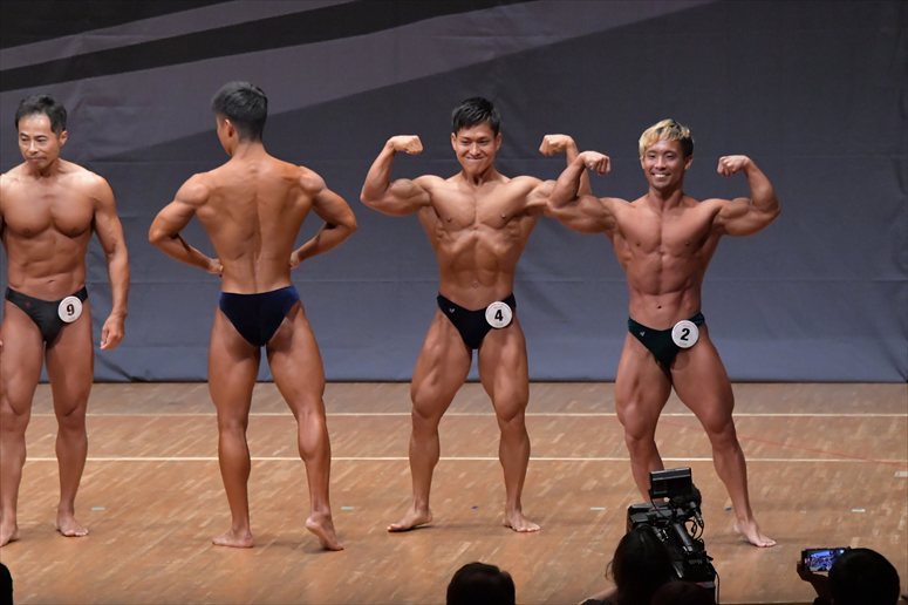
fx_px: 5672
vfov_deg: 6.1
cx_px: 454
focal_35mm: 225
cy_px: 302
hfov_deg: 9.2
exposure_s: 1/400
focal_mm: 150
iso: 8000
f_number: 5.6
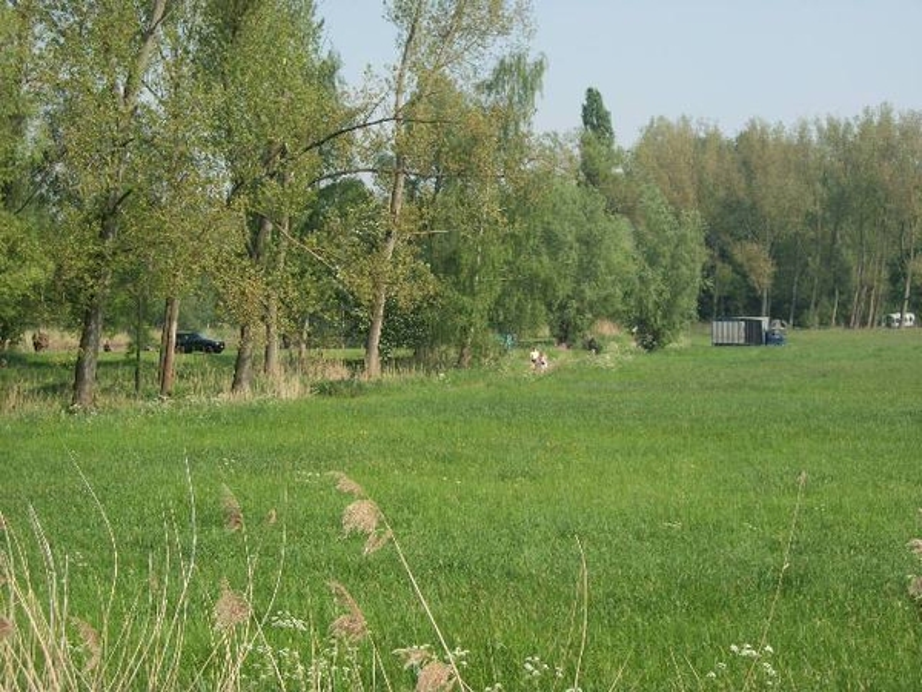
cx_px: 461
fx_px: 1651
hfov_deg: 31.2
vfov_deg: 23.7
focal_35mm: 62
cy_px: 346
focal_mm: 11
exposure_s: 1/640
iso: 80
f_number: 4.1
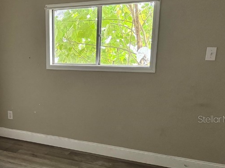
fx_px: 318
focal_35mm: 49
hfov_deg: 35.9
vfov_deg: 29.3
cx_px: 11
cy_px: 119
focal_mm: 6.76
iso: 800
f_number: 1.78
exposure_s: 1/60
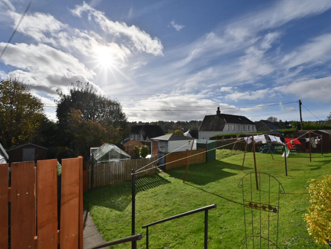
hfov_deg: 90.5
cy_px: 129
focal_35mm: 17
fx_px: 163
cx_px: 188
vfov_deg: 74.7
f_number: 22
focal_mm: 15
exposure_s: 1/5000
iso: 2500
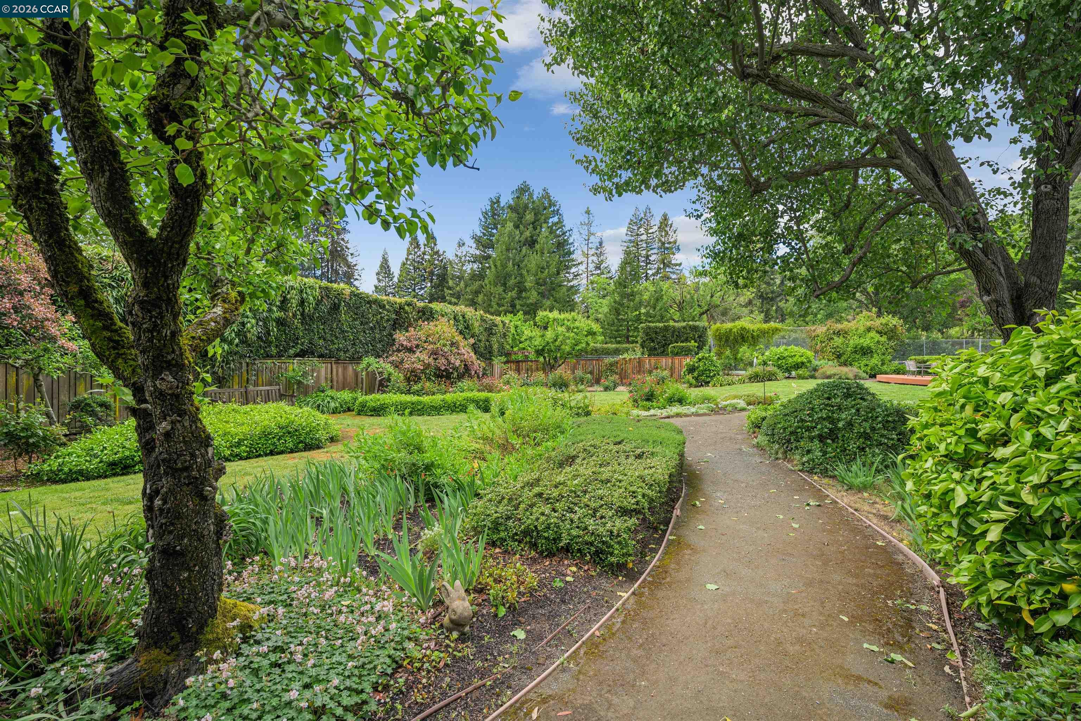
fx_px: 525
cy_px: 360
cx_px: 540
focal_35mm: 18
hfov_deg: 91.6
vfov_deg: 68.9
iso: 400
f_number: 9
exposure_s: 1/250
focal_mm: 17.5
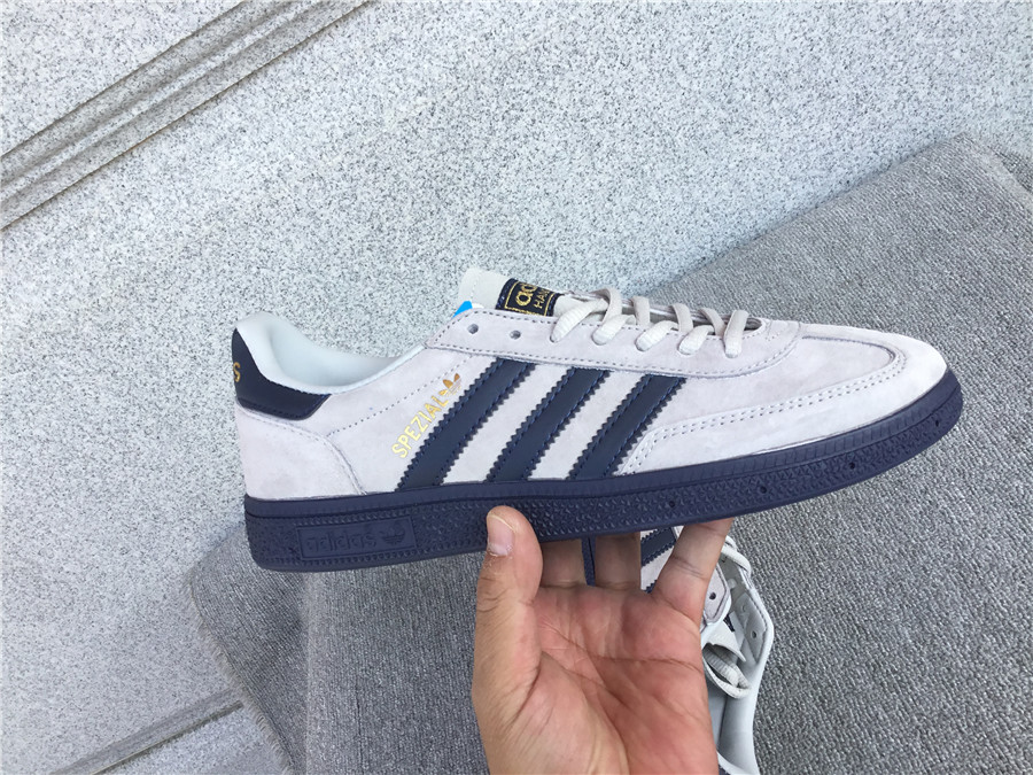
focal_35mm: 31
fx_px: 925
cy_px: 388
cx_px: 516
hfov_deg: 58.4
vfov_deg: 45.4
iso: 25
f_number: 2.4
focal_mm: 3.3
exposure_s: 1/295
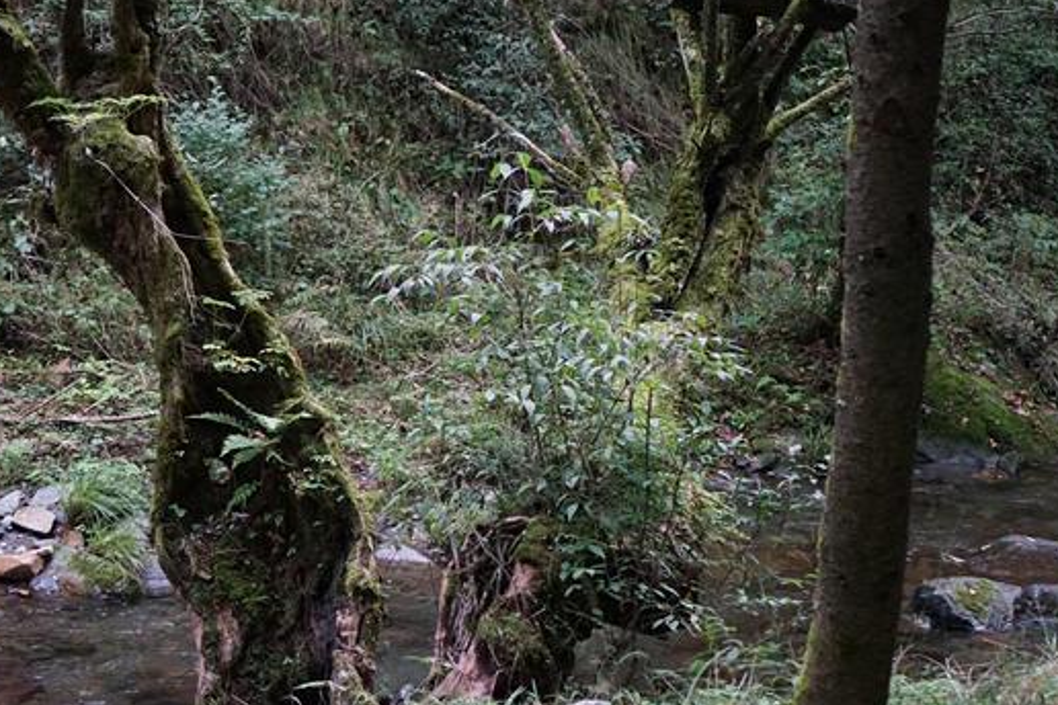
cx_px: 445
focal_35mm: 64
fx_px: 1881
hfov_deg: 31.4
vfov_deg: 21.2
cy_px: 238
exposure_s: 1/80
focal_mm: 44
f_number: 4.5
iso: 6400
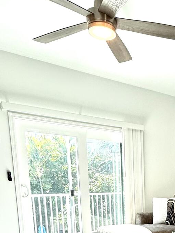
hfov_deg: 31.0
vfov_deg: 40.6
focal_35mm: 41
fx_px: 276
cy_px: 228
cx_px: 197
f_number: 2.2
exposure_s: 1/184
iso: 64
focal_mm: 2.22
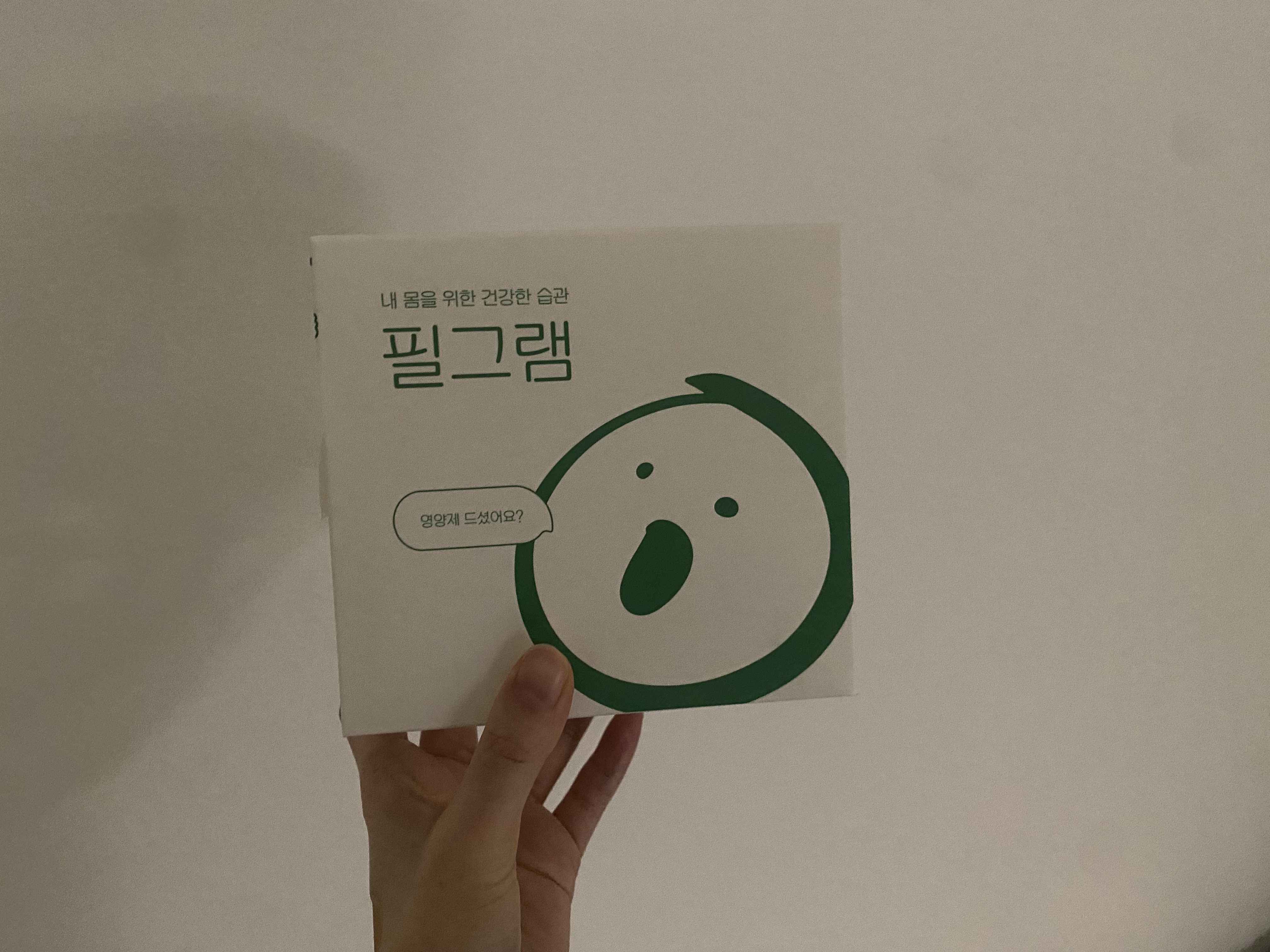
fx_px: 954
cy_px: 476
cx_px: 635
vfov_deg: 53.1
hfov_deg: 67.3
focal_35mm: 26
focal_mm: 4.25
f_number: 1.8
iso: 800
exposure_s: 1/30
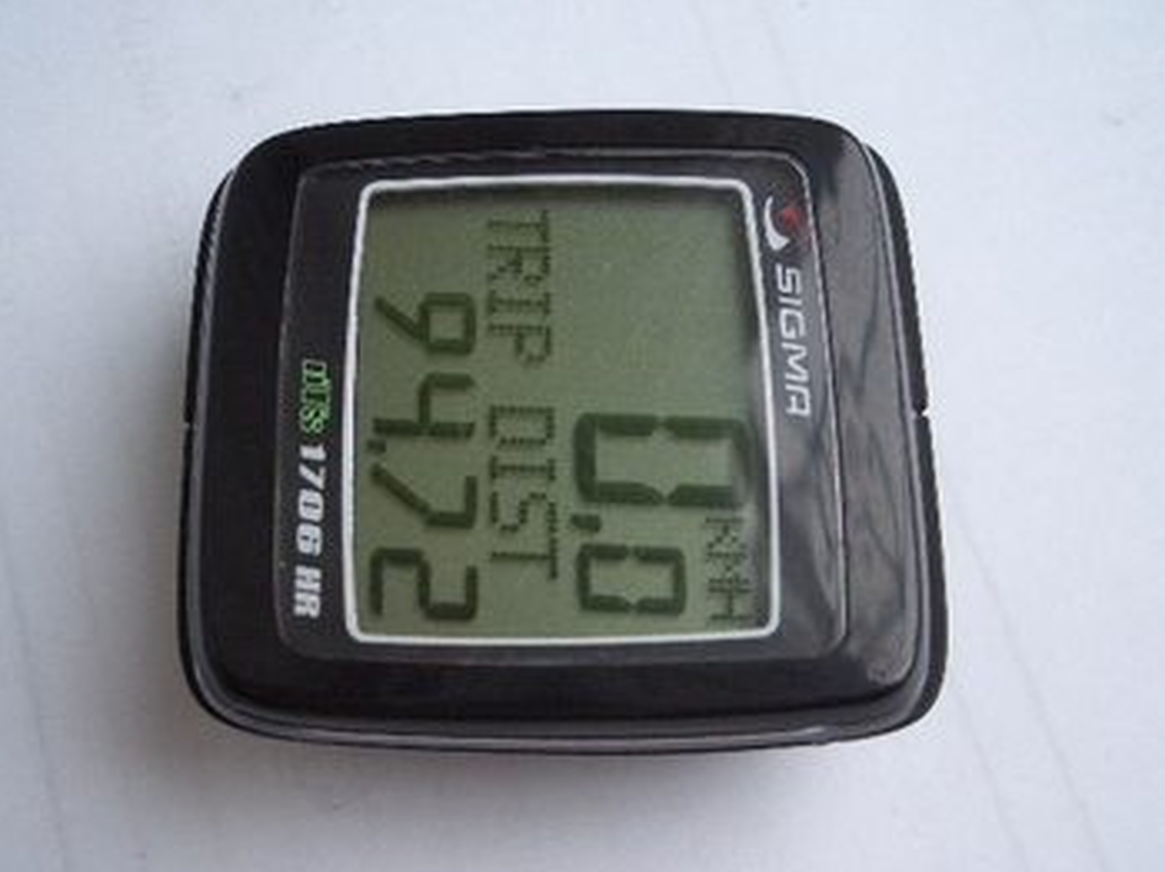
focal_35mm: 45
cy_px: 476
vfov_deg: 32.1
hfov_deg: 42.1
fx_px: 1513
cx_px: 573
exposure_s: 1/100
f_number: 2.8
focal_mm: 6.8
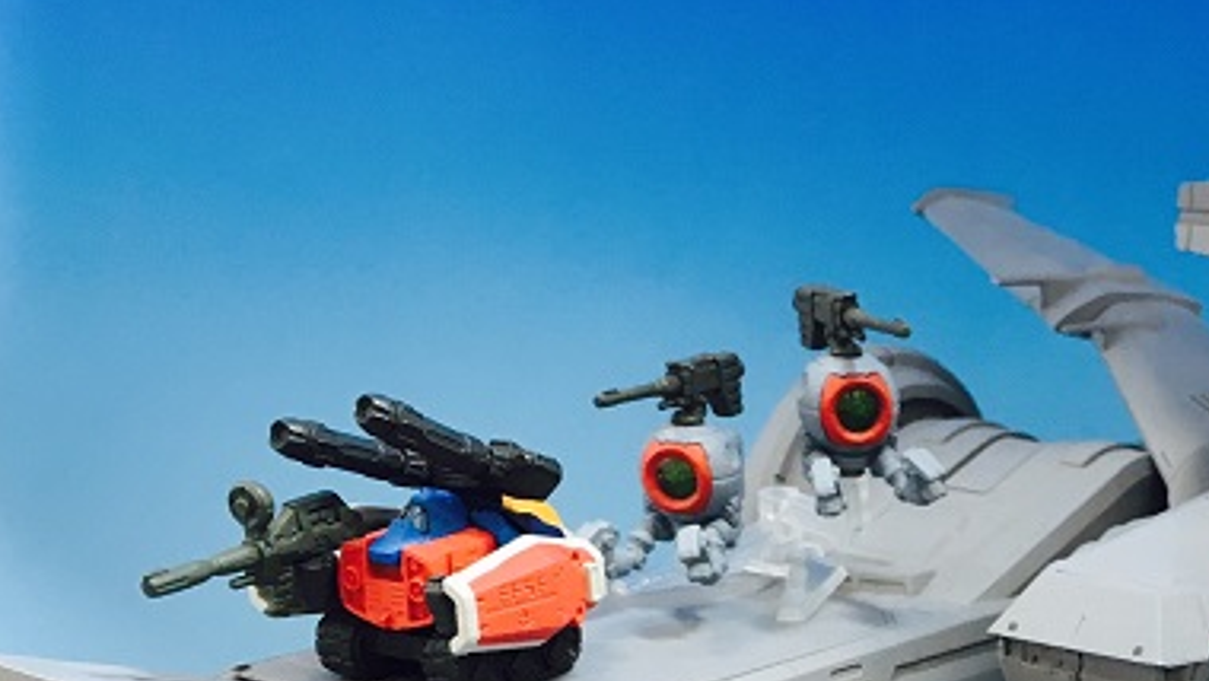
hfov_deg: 29.9
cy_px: 947
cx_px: 1118
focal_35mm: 67
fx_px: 2148
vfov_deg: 16.7
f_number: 2.2
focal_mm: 4.15
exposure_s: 1/30
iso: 32
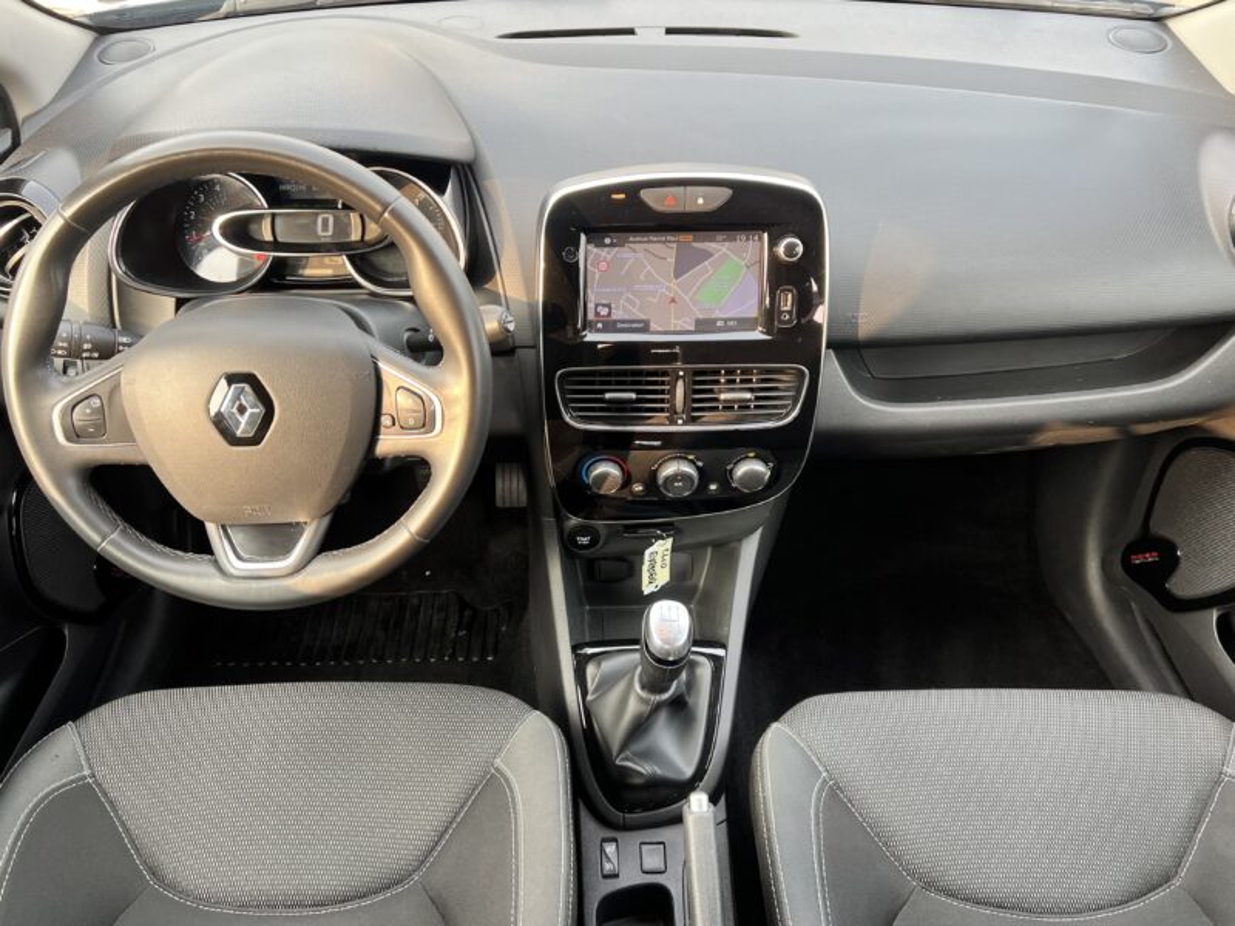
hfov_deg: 67.3
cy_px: 463
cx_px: 618
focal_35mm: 26
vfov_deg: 53.1
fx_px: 928
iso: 64
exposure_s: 1/121
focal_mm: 5.7
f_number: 1.5
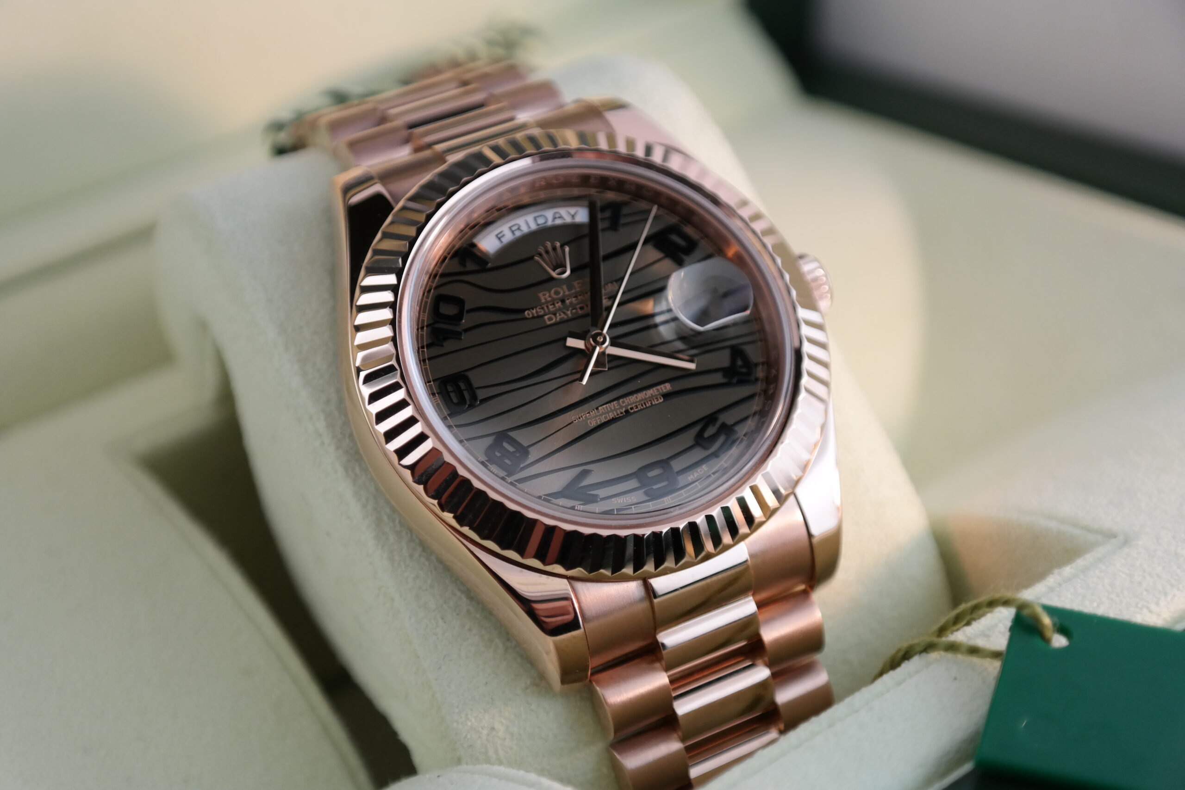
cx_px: 592
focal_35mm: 73
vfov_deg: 18.7
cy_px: 395
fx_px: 2403
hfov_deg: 27.7
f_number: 5.6
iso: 800
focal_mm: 48
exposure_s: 1/500
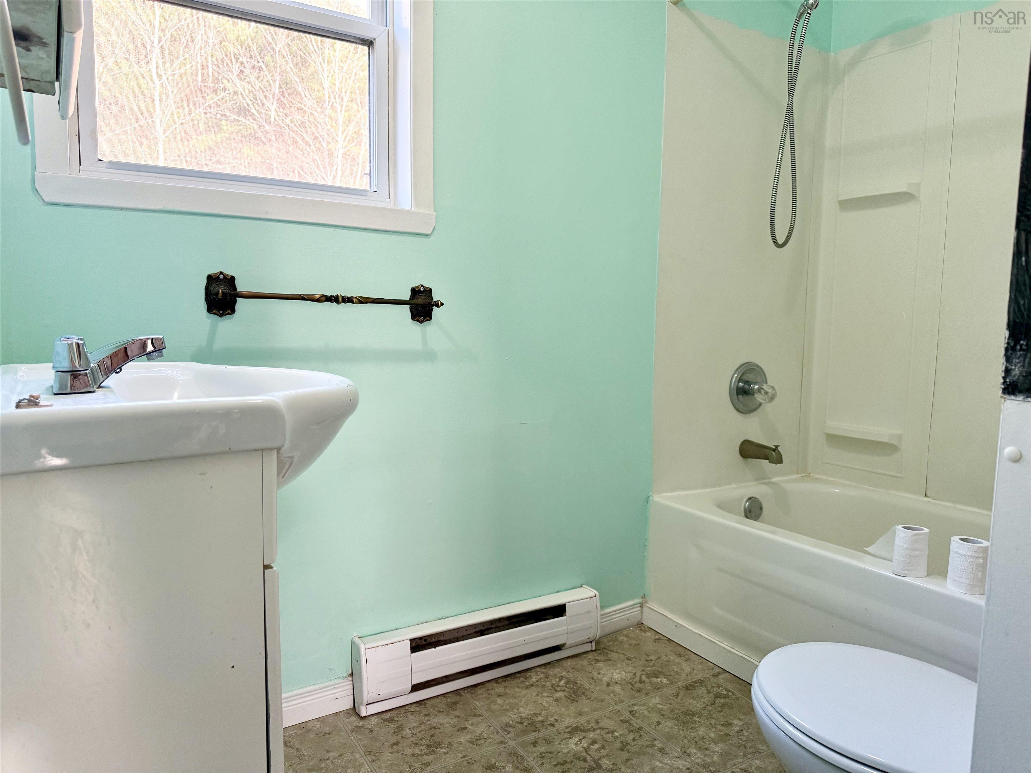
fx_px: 715
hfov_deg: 71.6
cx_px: 516
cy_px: 386
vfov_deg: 56.8
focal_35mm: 24
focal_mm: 6.76
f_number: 1.78
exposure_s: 1/150
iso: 200
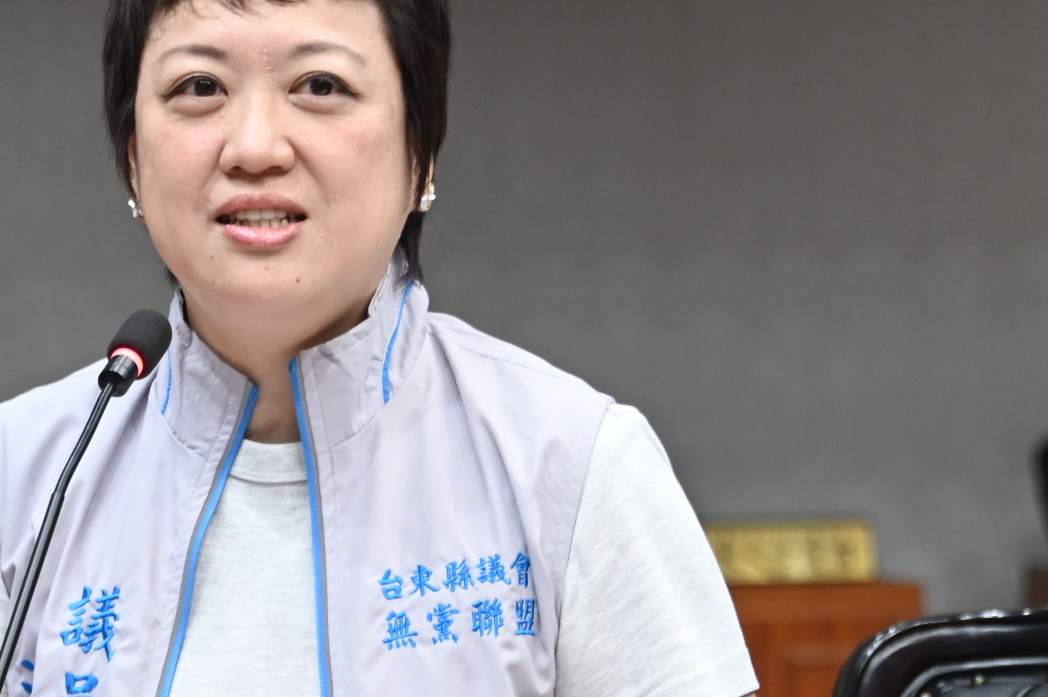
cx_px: 382
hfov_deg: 7.0
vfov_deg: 4.7
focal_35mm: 294
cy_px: 541
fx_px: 8553
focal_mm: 122
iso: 2200
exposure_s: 1/125
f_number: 5.6
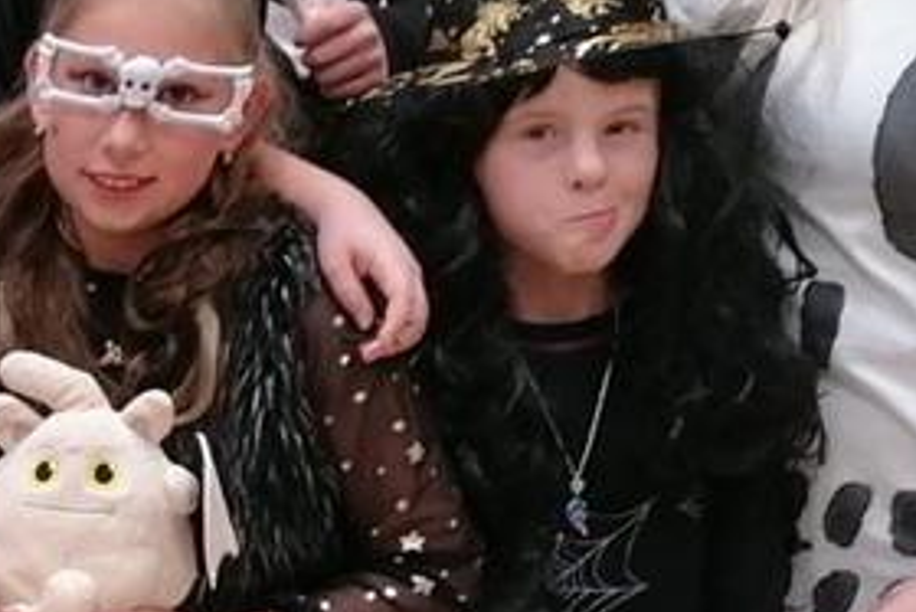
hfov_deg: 13.8
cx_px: -684
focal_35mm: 134
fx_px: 3411
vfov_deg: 10.1
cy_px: 668
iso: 100
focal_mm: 4.75
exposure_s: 1/50
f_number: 1.8
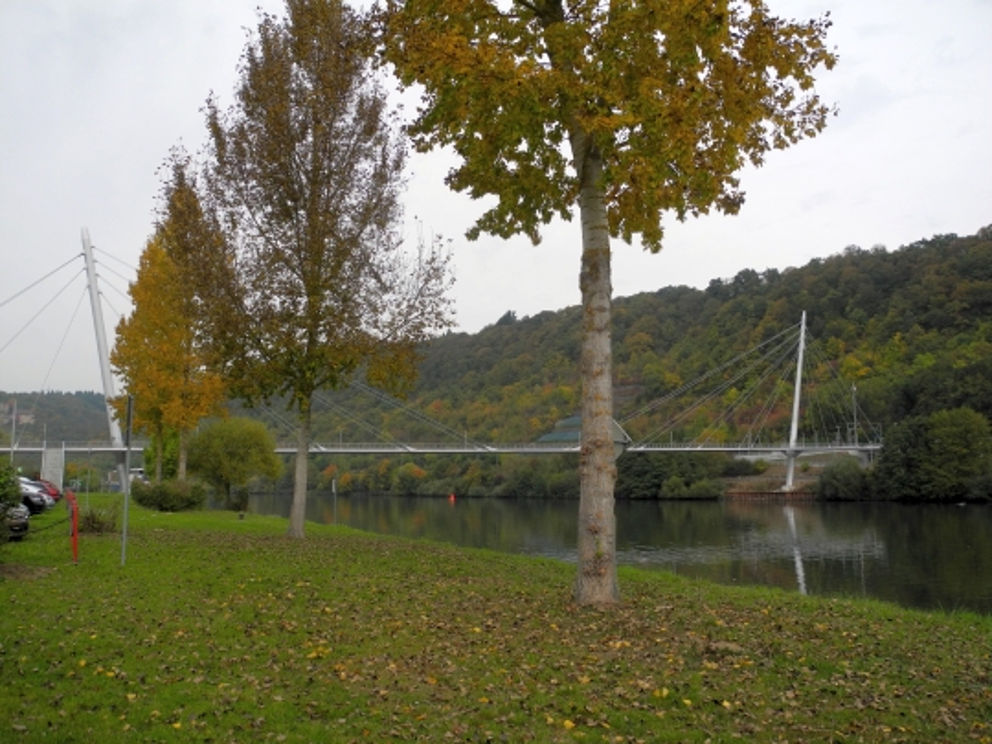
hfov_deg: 60.0
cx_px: 496
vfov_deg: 46.8
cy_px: 372
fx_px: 860
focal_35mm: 30
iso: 100
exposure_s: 1/800
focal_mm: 6.4
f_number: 3.2
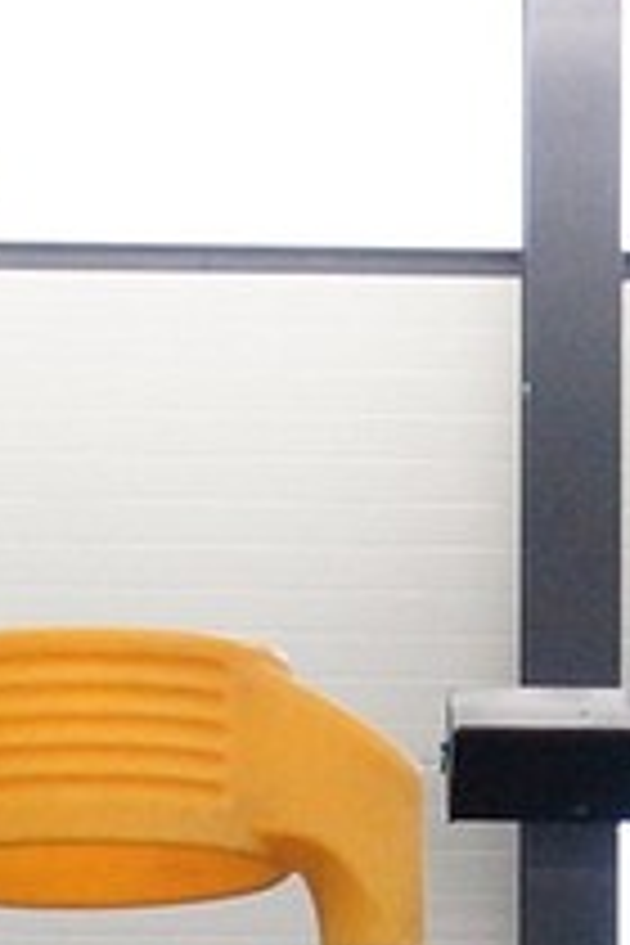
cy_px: 2169
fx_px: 4987
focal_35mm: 190
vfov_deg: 9.7
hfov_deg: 7.2
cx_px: 274
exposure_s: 1/320
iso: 1250
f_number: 3.2
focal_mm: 26
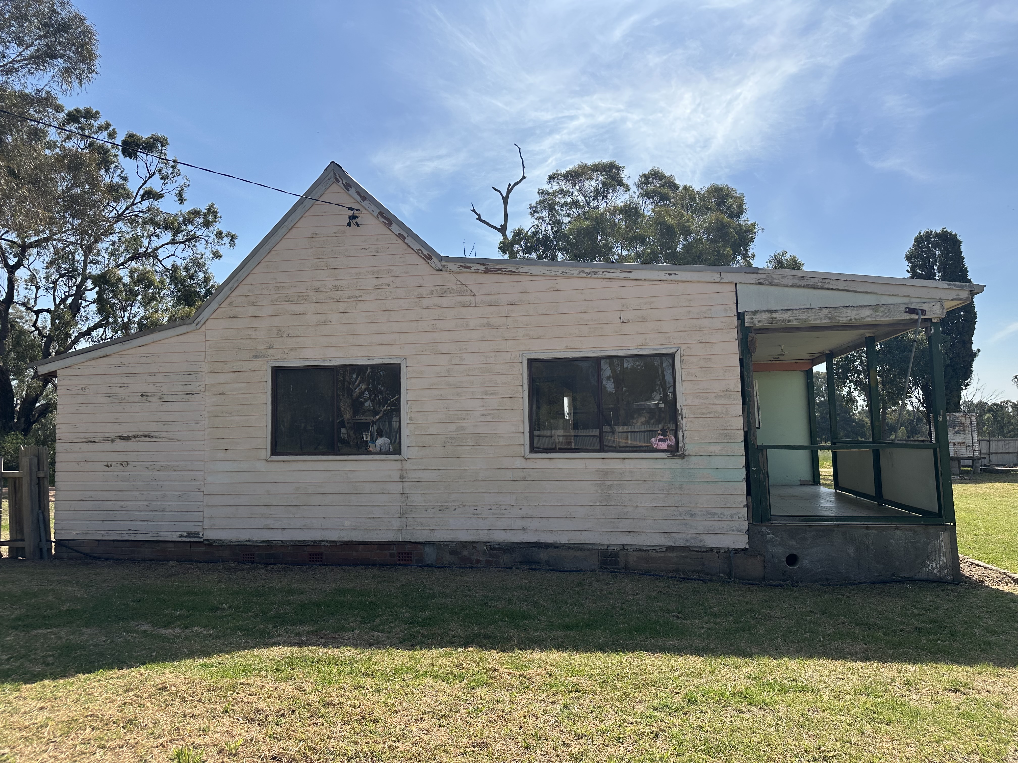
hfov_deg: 71.6
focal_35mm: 24
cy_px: 382
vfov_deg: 56.8
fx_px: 706
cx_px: 509
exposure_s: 1/5263
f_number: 1.78
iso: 80
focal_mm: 6.86
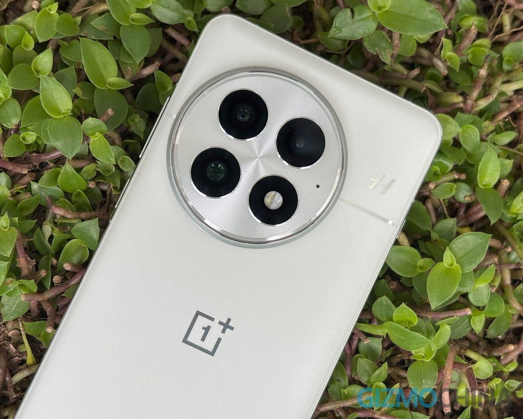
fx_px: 851
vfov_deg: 27.6
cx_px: 250
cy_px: 210
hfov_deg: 34.1
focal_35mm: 55
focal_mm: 5.96
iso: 32
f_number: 1.6
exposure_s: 1/208
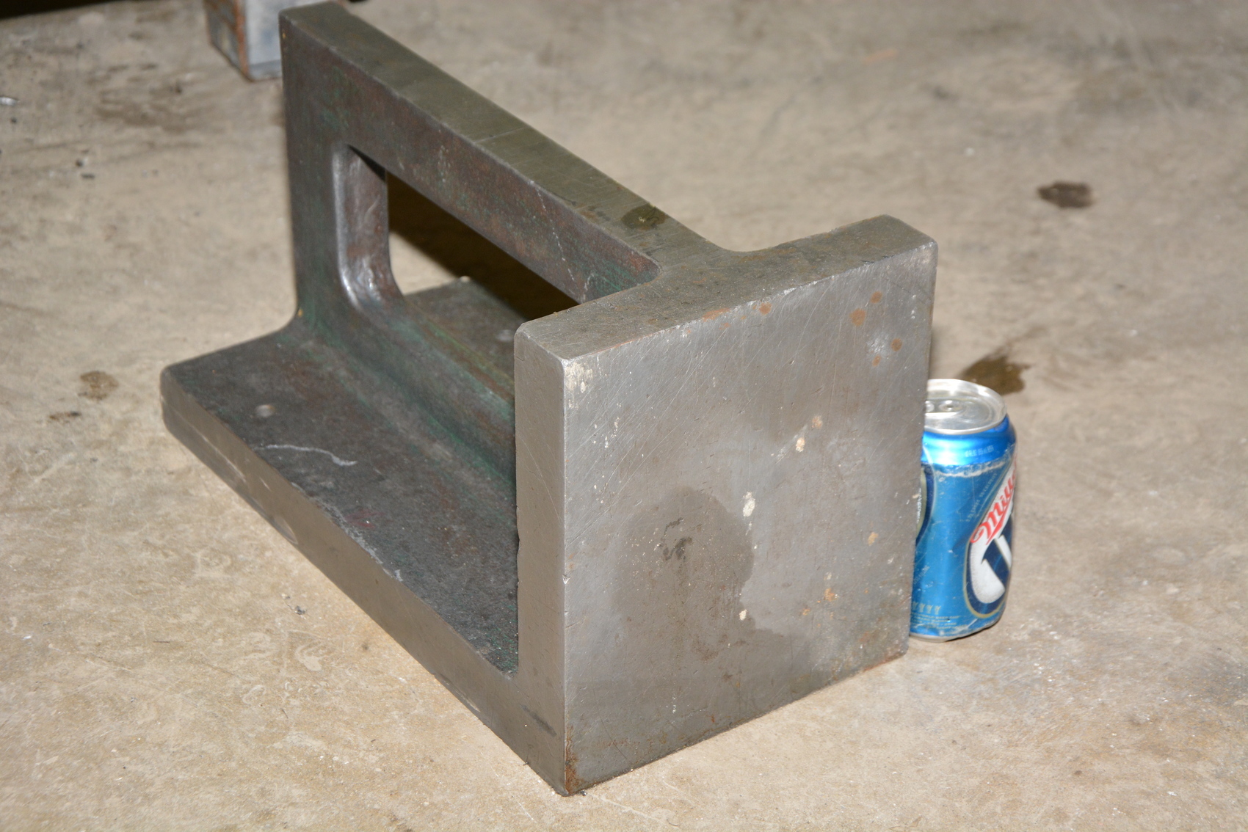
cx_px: 624
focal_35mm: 78
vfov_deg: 17.5
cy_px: 416
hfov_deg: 26.0
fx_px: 2704
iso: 800
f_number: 7.1
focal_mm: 52
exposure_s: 1/60
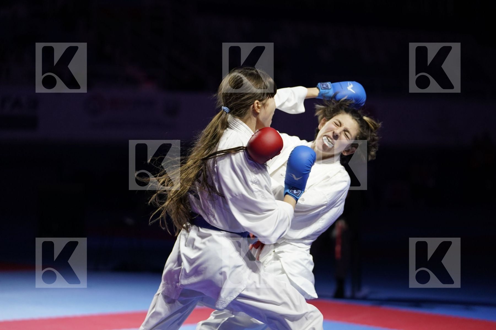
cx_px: 248
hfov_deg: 17.9
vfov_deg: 12.0
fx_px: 1571
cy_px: 165
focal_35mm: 114
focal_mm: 114
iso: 2000
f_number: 2.8
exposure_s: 1/1000
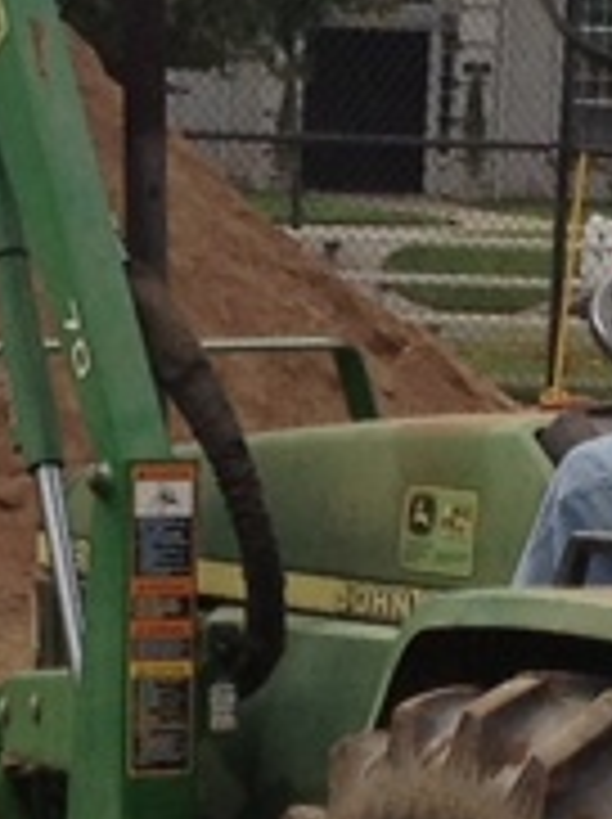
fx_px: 7419
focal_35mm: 314
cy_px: 446
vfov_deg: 6.3
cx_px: 387
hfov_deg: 4.7
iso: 50
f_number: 2.4
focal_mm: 4.28
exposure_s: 1/1727
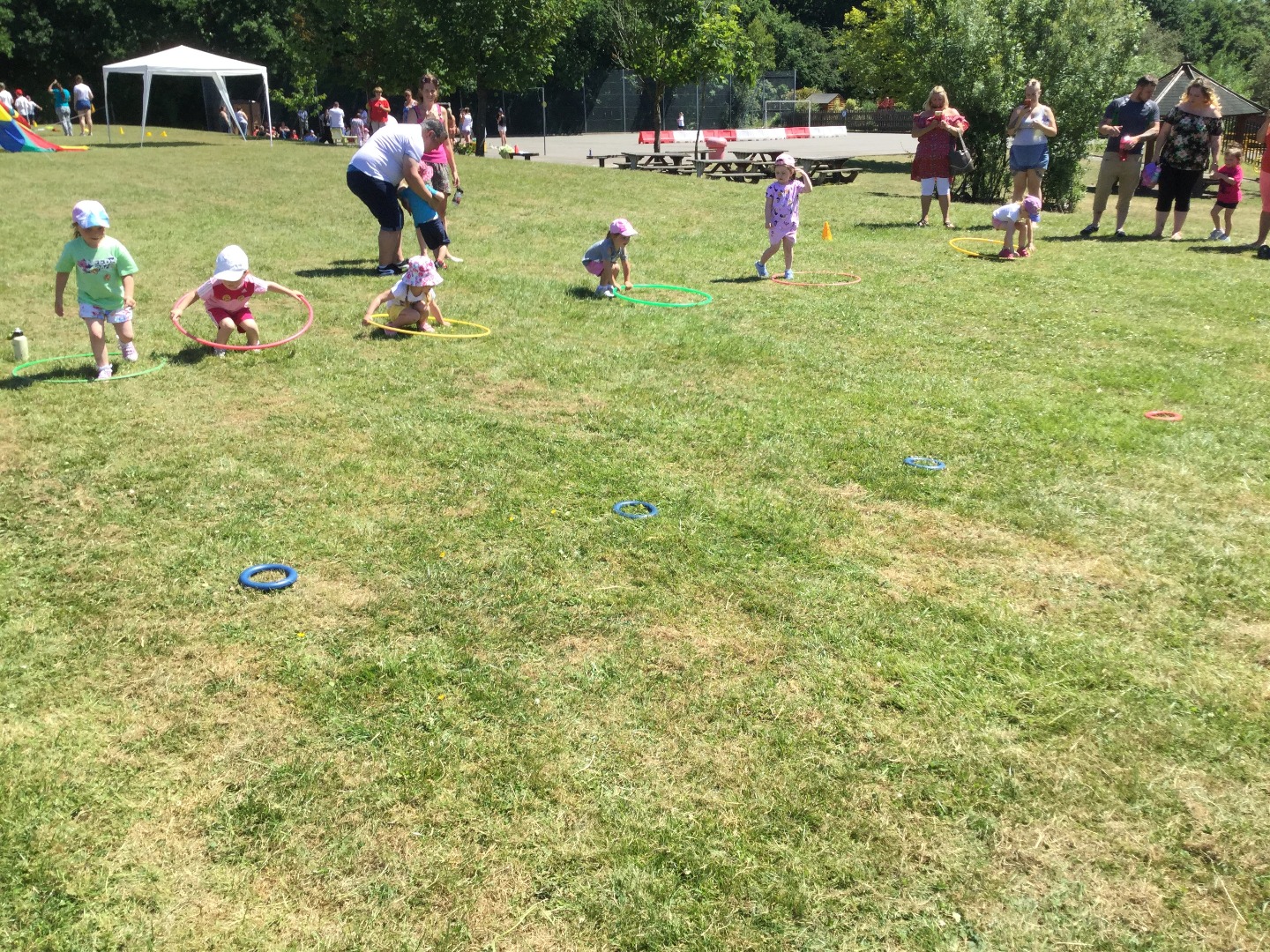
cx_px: 635
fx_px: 1137
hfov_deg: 58.4
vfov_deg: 45.4
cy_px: 476
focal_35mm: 31
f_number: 2.4
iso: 25
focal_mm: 3.3
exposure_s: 1/727
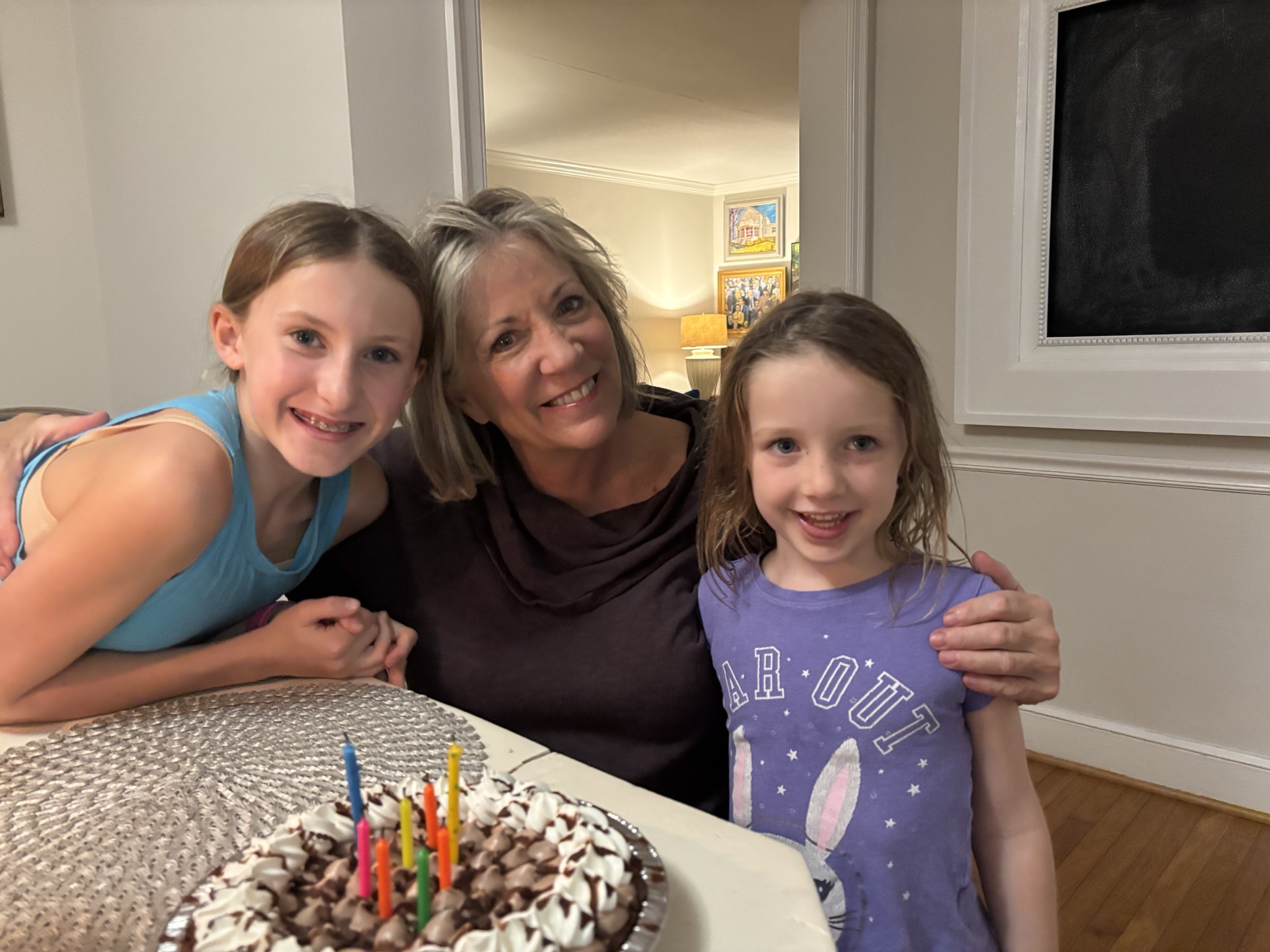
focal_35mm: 26
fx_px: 954
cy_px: 476
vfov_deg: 53.1
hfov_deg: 67.3
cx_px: 635
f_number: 1.6
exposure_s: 1/30
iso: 1000
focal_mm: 5.96
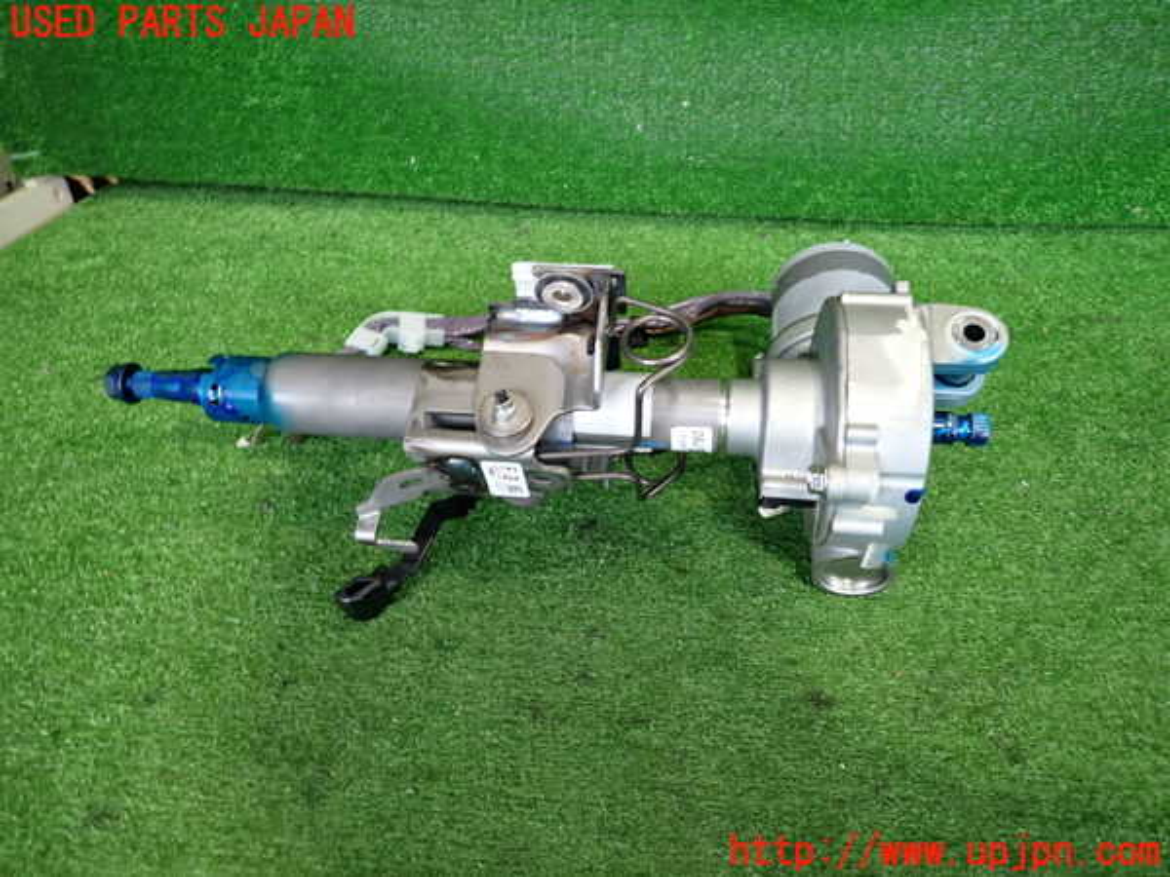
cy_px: 438
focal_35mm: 25
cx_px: 585
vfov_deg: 54.9
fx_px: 845
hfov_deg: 69.4
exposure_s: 1/30
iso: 200
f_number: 2
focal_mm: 4.5
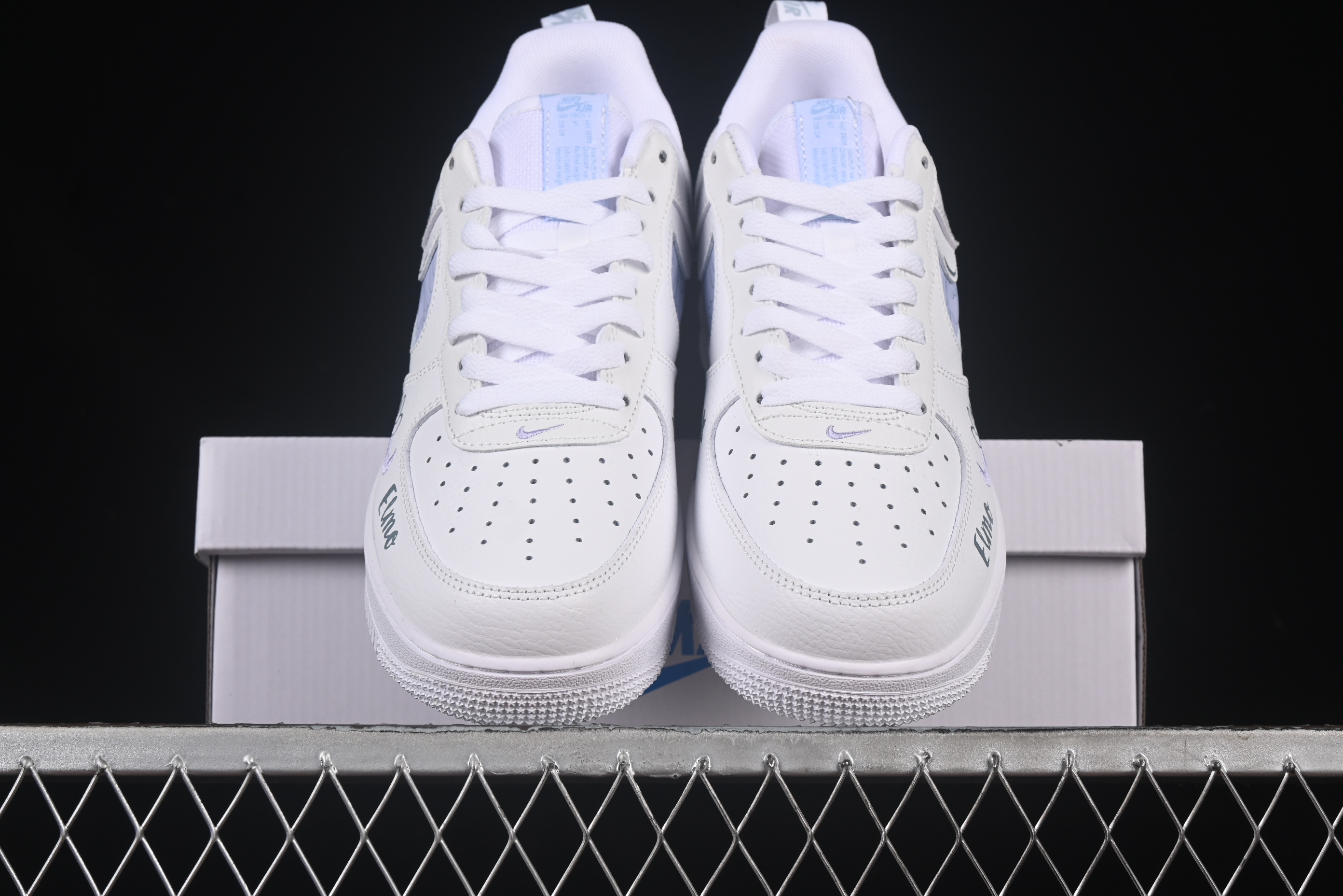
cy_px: 448
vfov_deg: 18.2
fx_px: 2798
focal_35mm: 75
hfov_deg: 27.0
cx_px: 672
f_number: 8
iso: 160
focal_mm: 50
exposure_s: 1/100
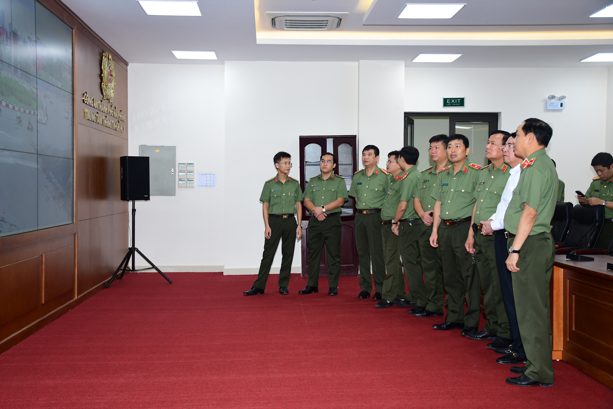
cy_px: 204
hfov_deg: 47.9
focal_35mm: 40
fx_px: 690
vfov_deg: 33.0
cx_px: 306
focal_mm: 27
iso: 1250
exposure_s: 1/200
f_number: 5
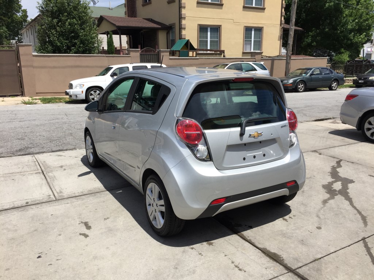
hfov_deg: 61.7
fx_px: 313
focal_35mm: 29
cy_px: 140
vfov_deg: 48.2
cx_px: 187
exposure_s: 1/2198
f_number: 2.2
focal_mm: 4.15
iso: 32
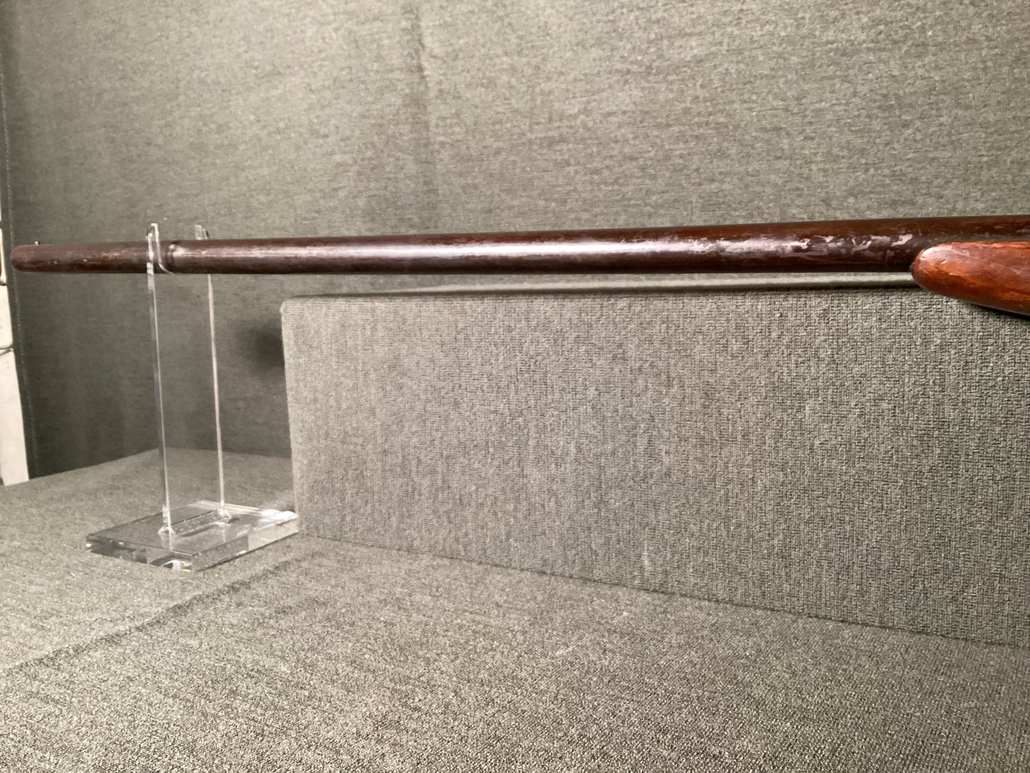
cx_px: 515
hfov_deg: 58.3
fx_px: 922
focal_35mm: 31
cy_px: 386
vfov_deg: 45.4
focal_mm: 3.3
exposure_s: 1/40
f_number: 2.4
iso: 320
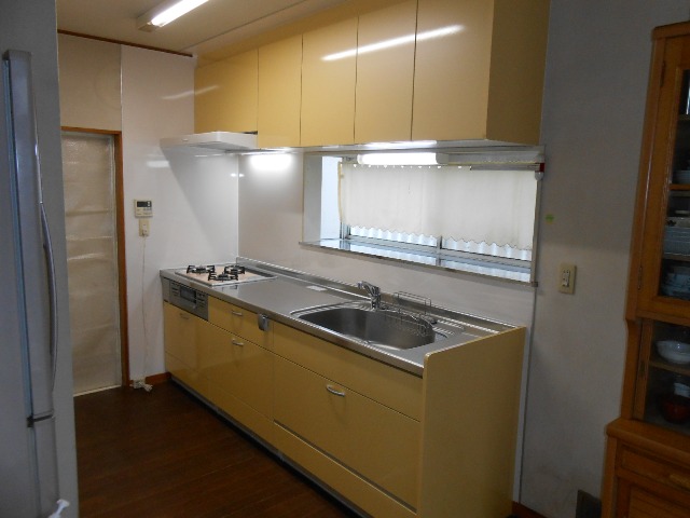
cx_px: 345
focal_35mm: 26
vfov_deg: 53.1
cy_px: 259
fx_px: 518
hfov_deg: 67.3
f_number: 3.5
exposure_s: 1/30
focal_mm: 4.6
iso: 250
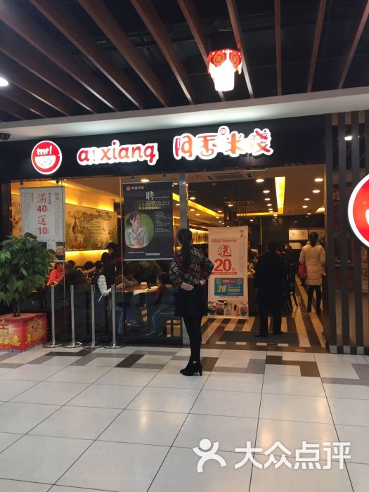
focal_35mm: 29
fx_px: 412
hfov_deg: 48.2
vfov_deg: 61.7
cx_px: 184
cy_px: 246
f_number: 2.2
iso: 125
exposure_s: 1/33
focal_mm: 4.15
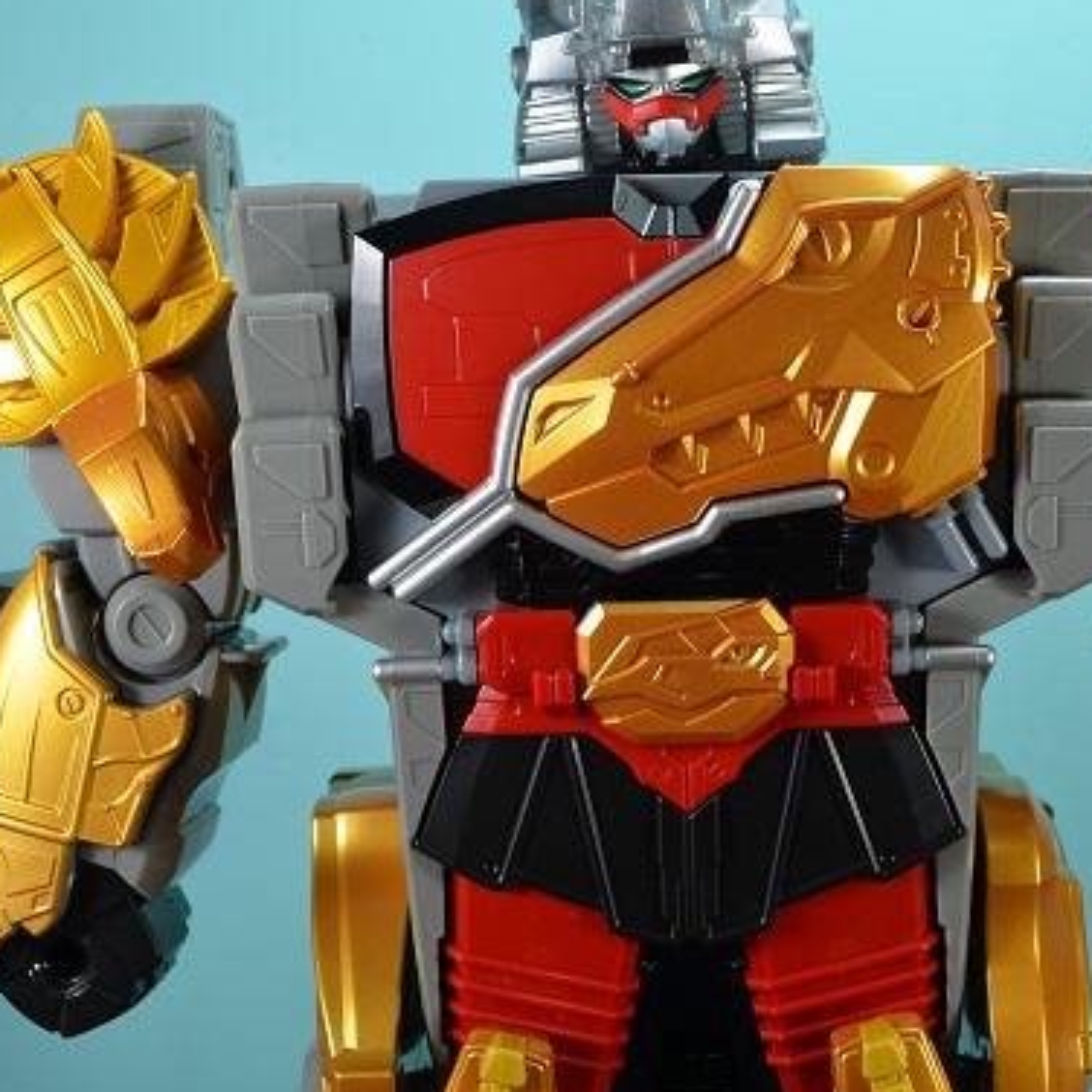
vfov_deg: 32.8
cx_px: 709
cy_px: 553
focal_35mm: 52
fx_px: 1856
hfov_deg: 32.6
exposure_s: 1/6
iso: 100
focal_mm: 24
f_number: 9
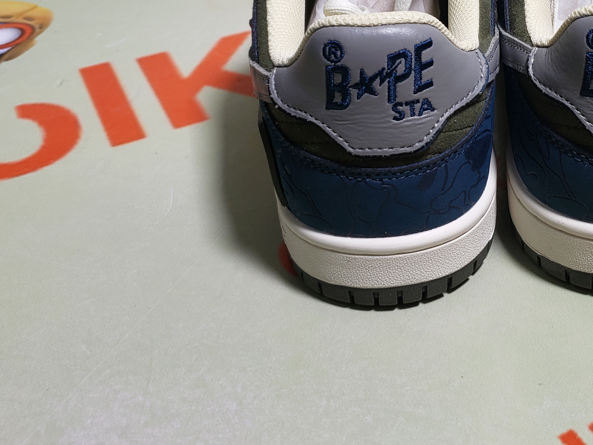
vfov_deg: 28.2
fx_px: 856
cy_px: 62
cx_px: 485
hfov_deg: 36.7
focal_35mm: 50
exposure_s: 1/274
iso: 50
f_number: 1.5
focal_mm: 4.3
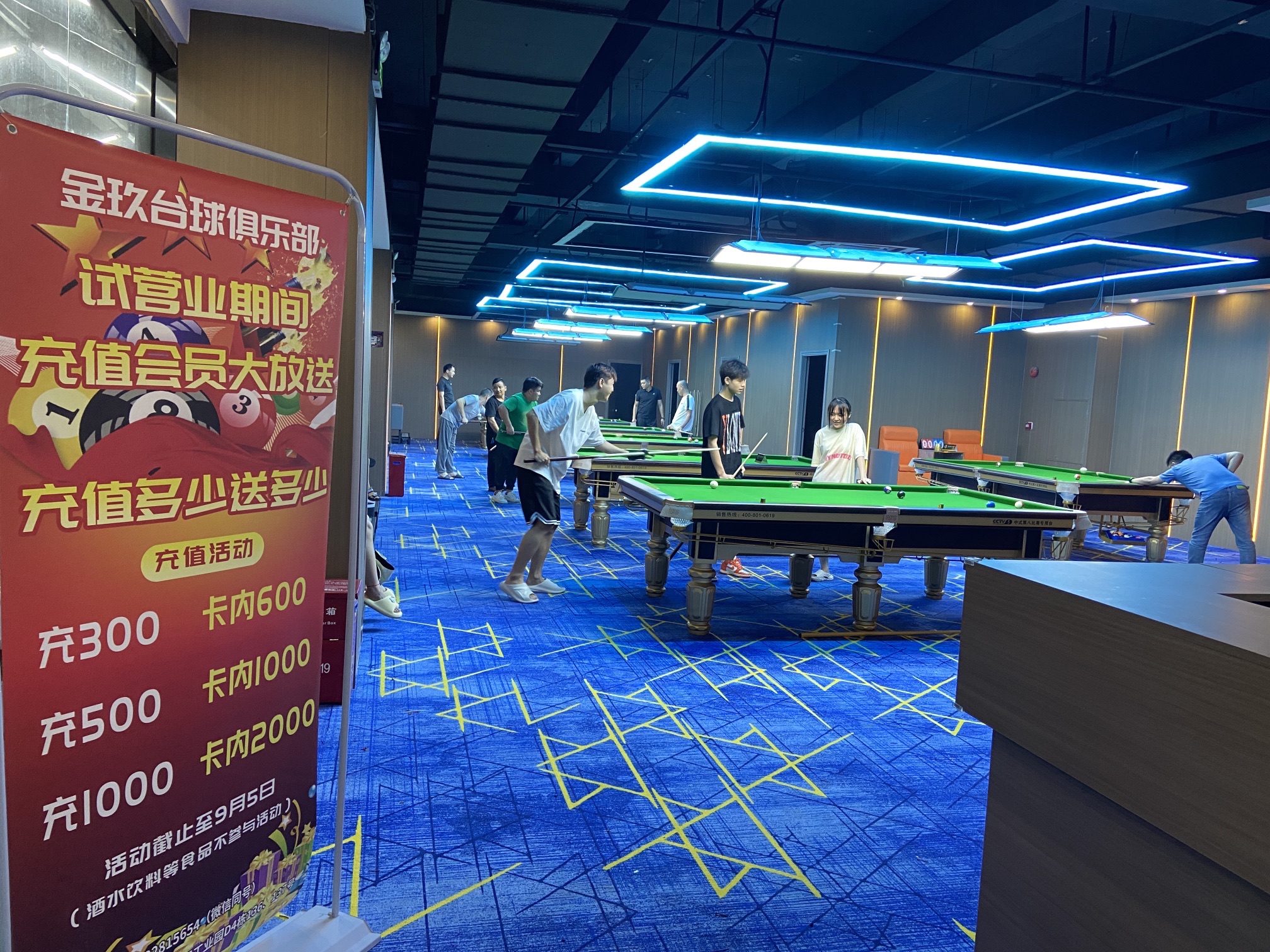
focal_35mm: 26
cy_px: 476
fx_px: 954
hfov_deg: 67.3
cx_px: 635
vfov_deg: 53.1
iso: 250
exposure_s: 1/60
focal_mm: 4.25
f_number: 1.8
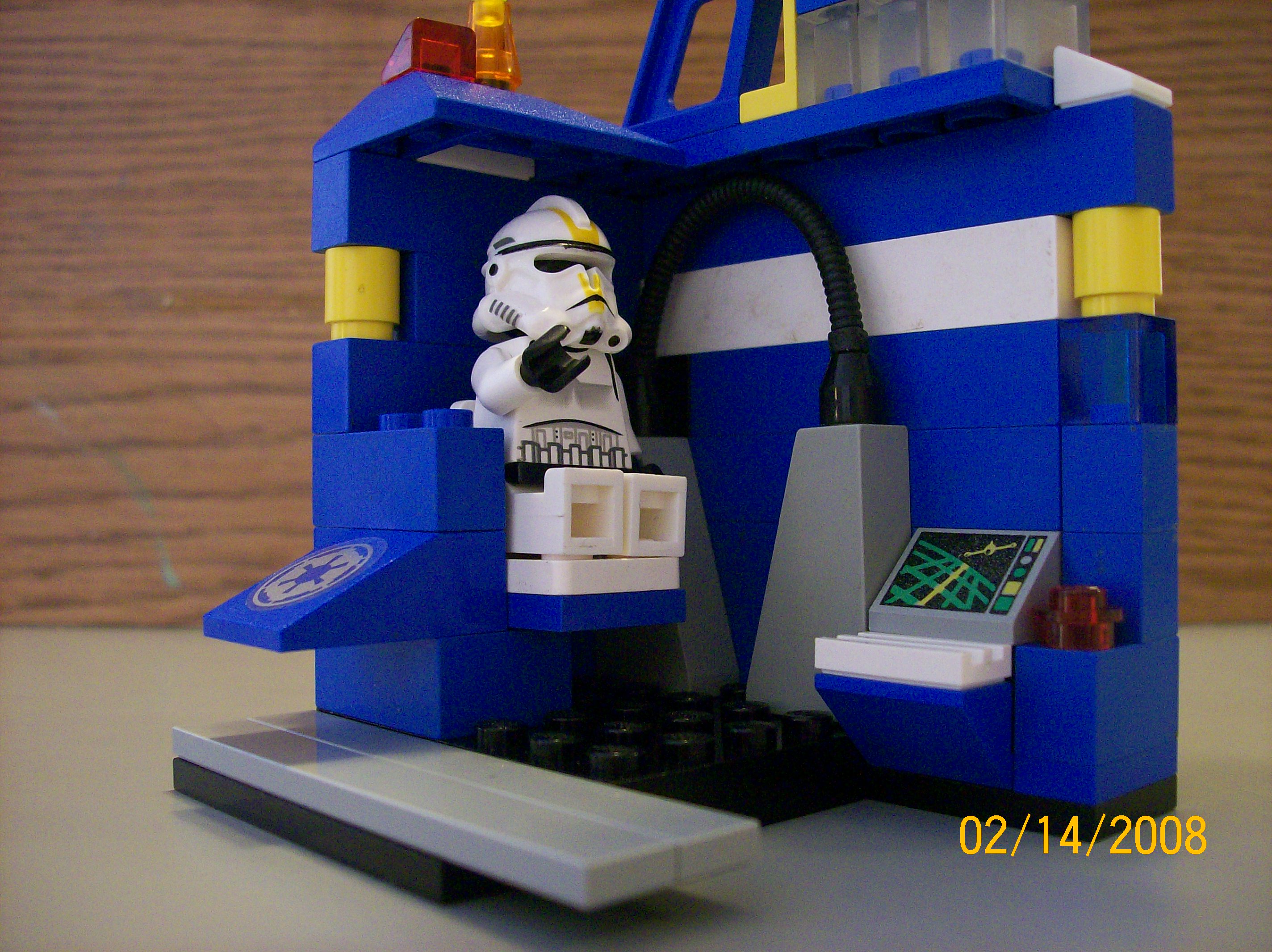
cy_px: 476
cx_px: 636
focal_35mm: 36
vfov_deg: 39.6
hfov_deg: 51.4
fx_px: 1322
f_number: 2.7
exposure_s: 1/8
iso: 160
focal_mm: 6
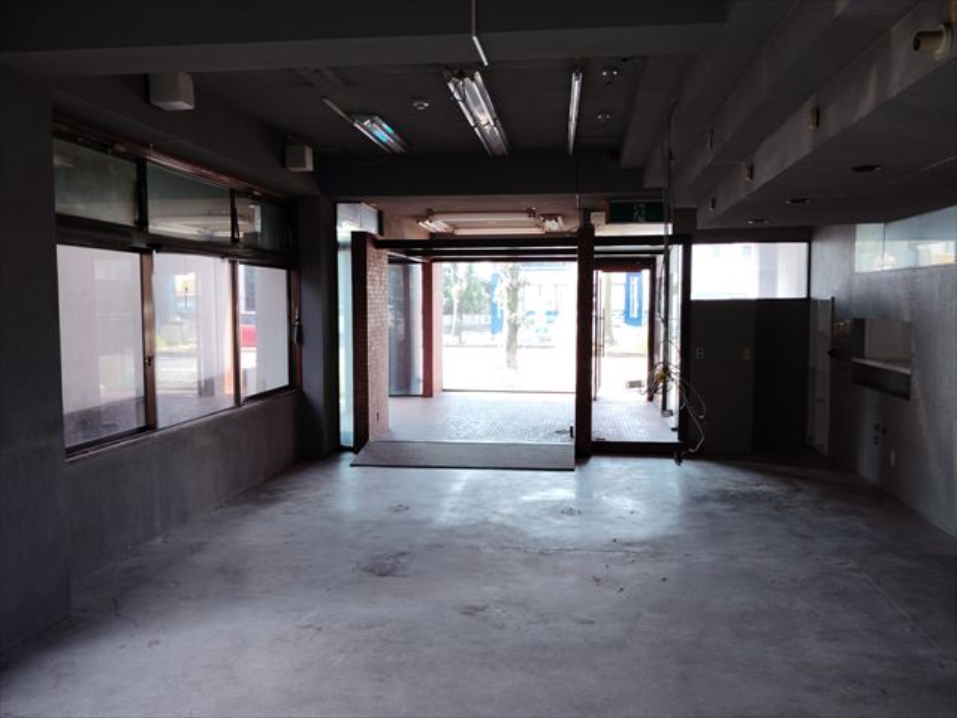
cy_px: 359
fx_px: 802
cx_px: 478
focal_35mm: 29
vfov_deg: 48.2
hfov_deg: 61.7
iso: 60
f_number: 1.8
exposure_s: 1/50
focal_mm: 4.25
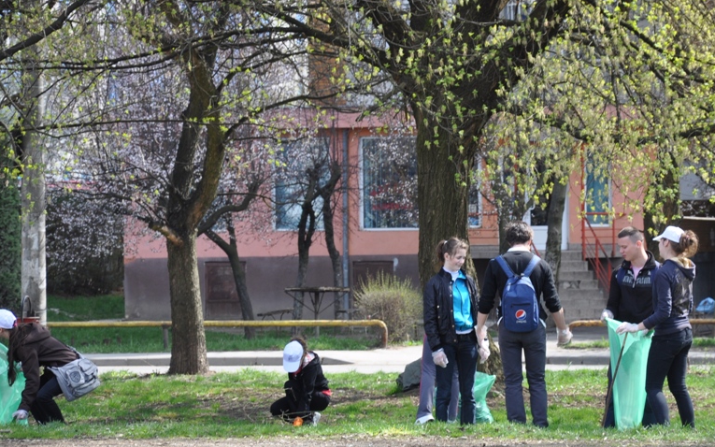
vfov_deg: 6.1
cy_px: 199
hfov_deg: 9.8
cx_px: 478
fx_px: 4183
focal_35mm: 215
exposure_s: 1/200
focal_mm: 105
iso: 200
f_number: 7.1
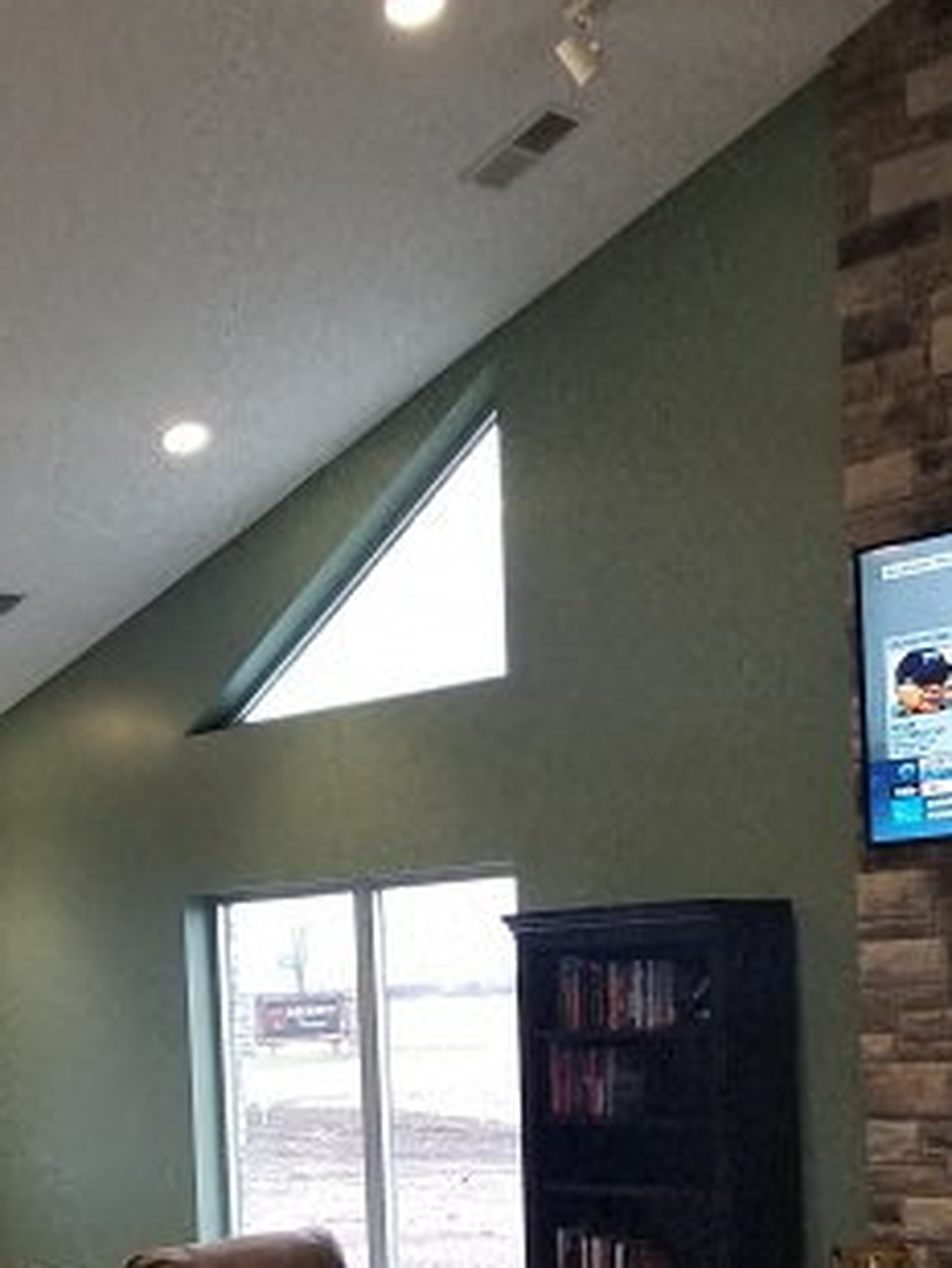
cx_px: 455
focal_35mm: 56
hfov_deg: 26.1
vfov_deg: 33.0
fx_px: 2052
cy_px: 1079
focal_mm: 4.3
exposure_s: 1/40
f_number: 1.7
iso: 160
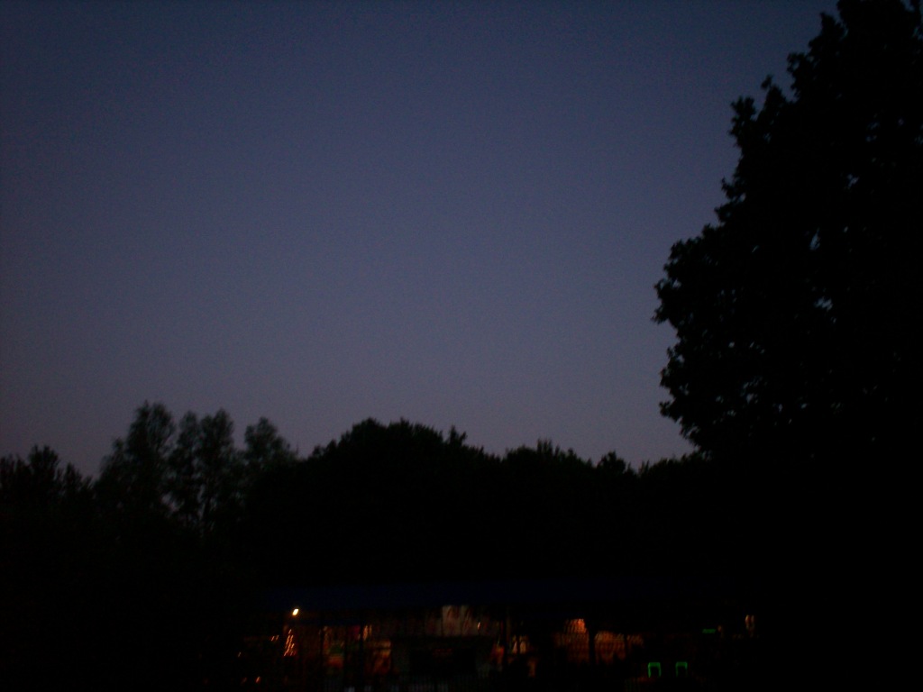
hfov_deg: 51.4
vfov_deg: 39.7
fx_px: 960
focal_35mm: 36
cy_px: 346
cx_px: 462
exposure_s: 1/60
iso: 140
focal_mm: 6
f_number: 4.5
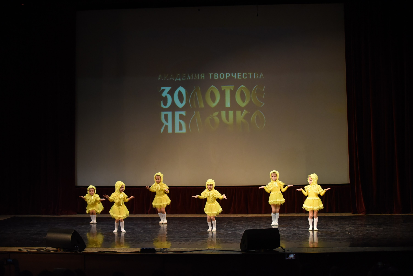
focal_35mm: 80
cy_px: 138
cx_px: 206
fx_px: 918
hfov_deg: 25.4
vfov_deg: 17.1
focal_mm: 80
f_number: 2.8
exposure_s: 1/500
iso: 2500
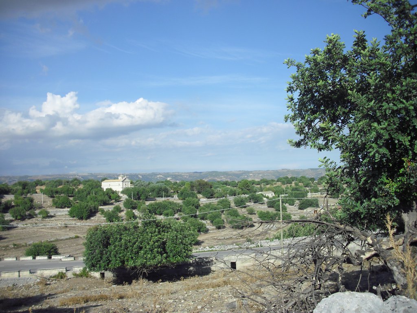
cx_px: 208
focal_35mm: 38
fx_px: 458
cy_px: 156
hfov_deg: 49.0
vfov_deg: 37.7
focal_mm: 6.2
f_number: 8
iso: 100
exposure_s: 1/250
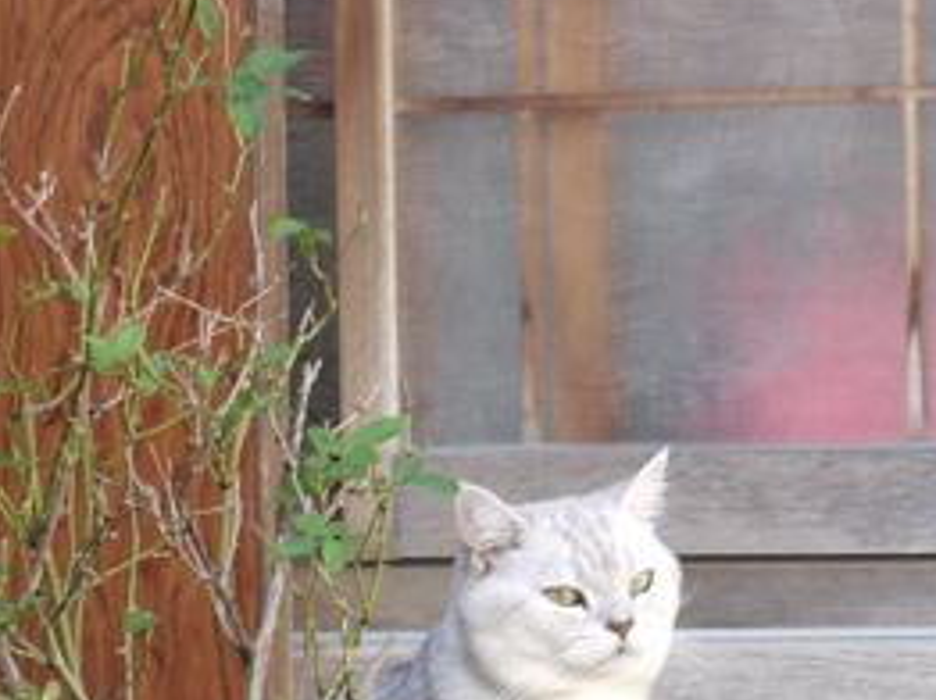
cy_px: 886
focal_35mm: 352
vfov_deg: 4.2
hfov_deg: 5.6
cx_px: 439
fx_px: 9509
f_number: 5.6
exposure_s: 1/160
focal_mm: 45
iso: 400
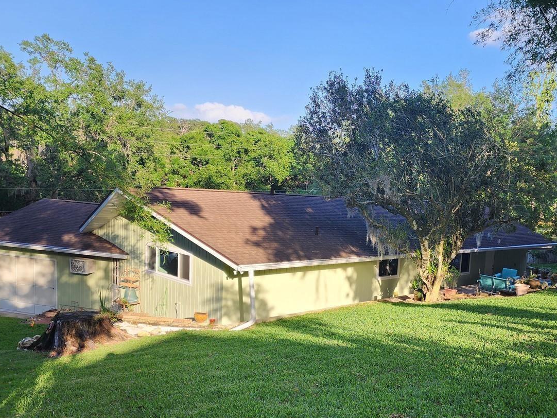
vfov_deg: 41.5
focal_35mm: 34
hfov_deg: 52.9
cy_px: 264
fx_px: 547
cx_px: 371
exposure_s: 1/281
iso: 12
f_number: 1.8
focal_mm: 6.4
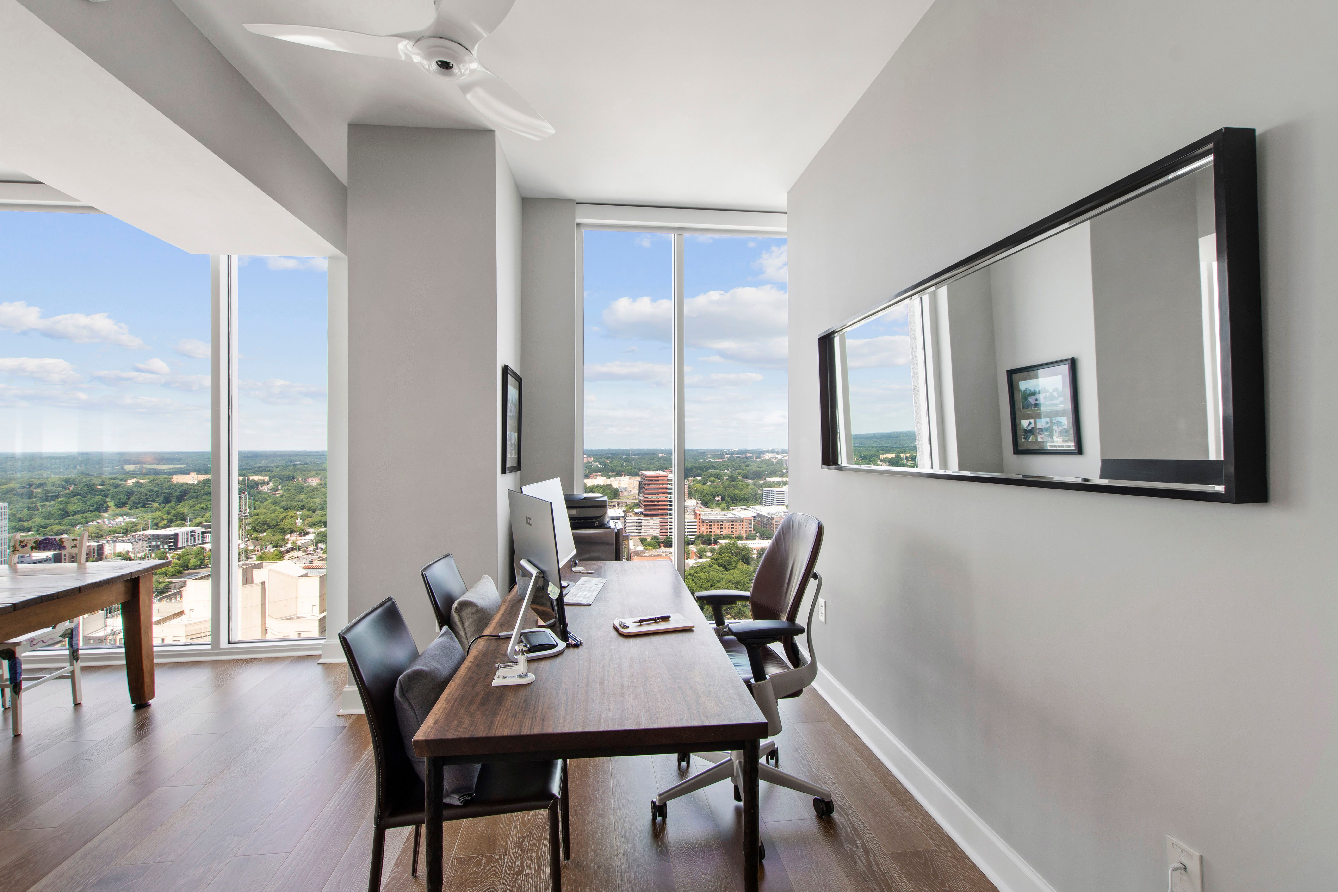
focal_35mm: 15
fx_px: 557
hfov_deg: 100.4
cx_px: 669
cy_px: 446
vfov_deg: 77.3
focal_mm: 10
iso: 100
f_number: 8
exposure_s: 1/5
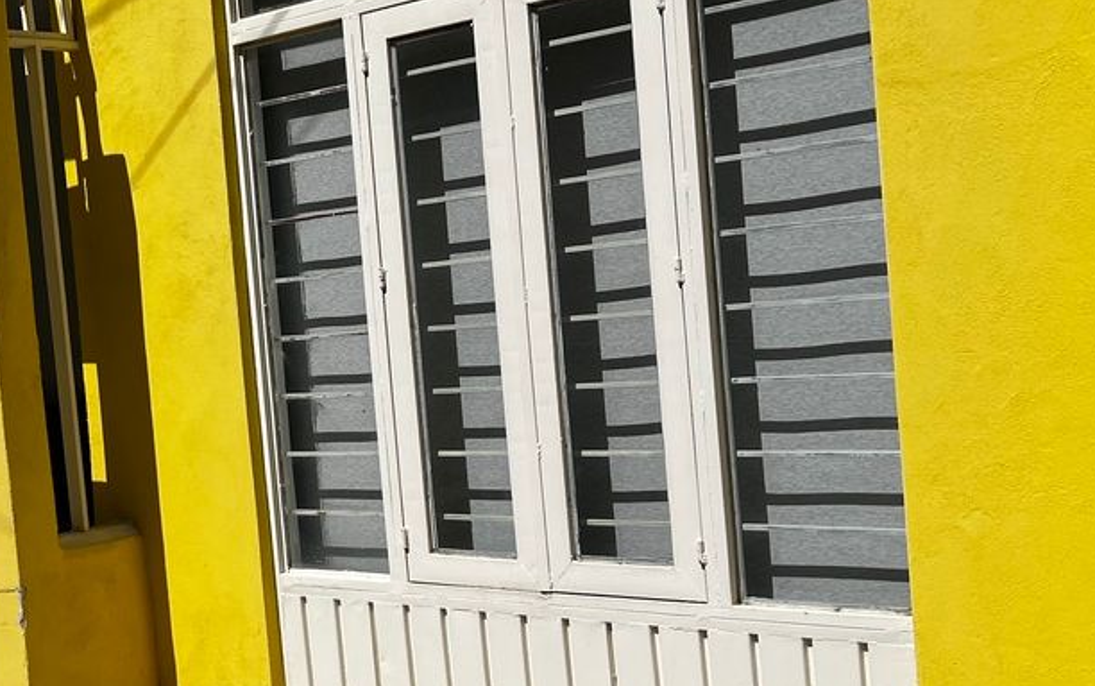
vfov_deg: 24.0
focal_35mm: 54
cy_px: 367
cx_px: 247
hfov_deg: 36.5
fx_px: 1612
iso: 50
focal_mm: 5.7
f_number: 1.5
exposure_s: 1/12658
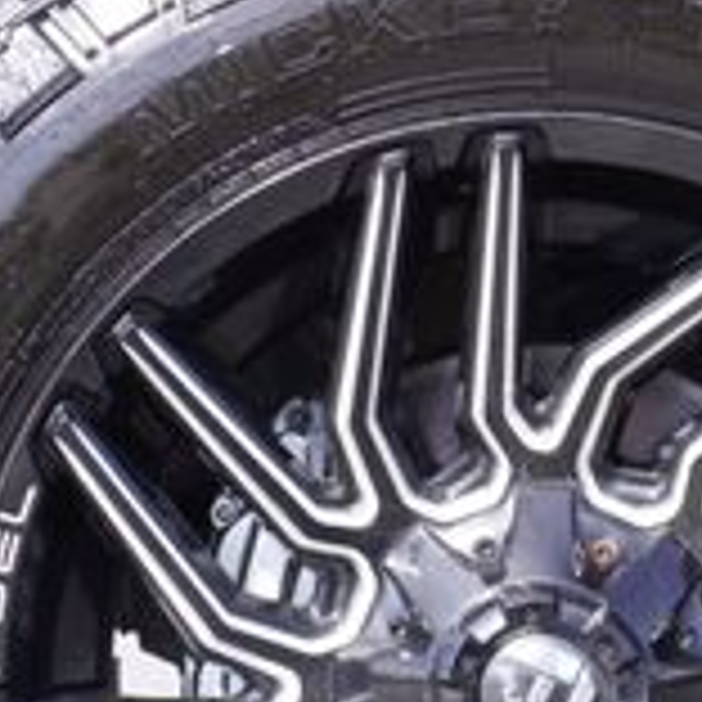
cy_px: 639
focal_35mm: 121
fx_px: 2770
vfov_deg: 14.3
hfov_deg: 14.4
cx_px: 531
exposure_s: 1/100
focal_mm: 23
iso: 100
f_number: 6.3
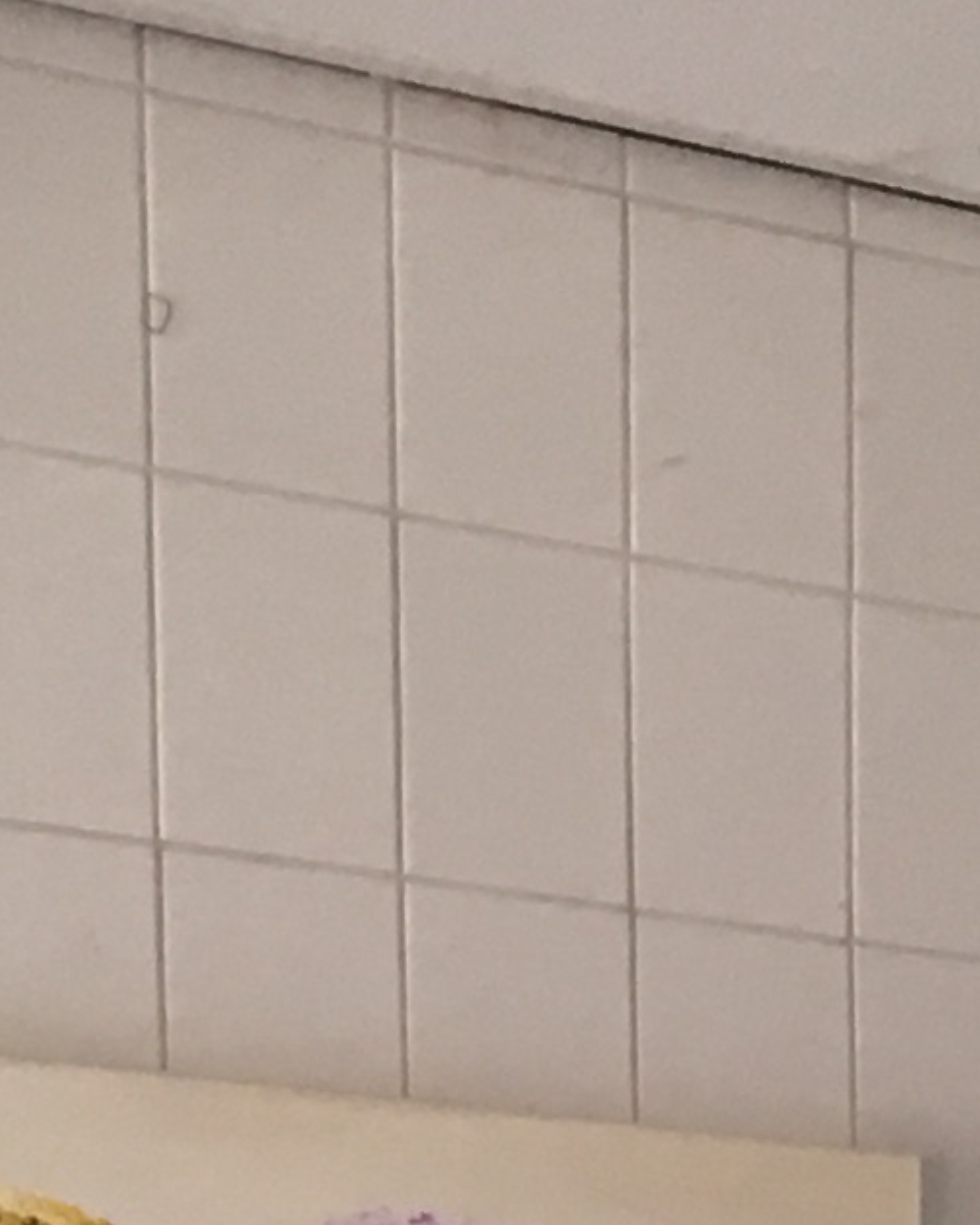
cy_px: 2945
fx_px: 6636
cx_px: 1966
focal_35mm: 183
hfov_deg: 8.1
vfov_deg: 9.4
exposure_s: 1/33
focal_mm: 4.15
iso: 50
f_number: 2.2
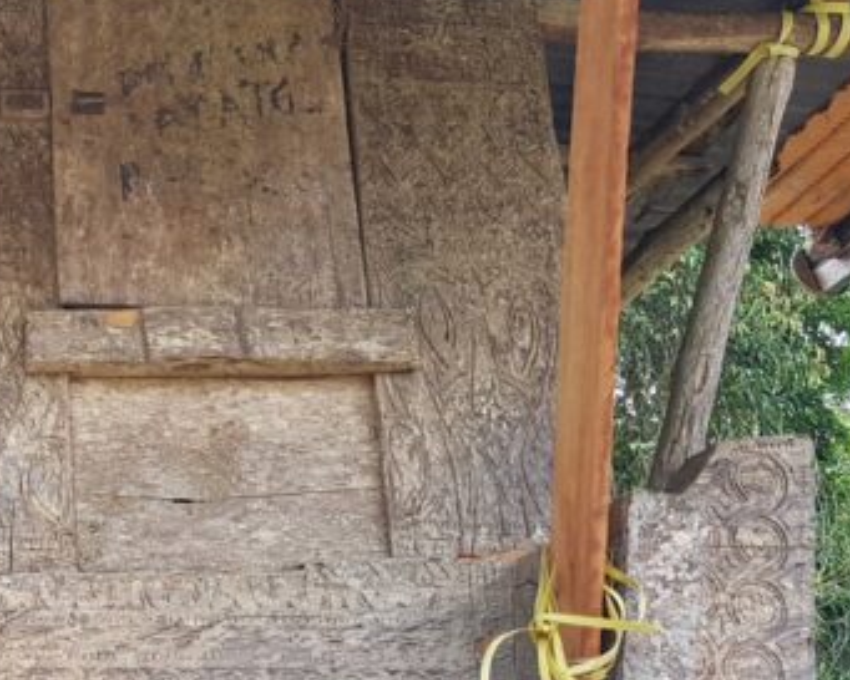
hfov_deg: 24.9
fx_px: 1686
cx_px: -232
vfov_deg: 22.8
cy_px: 288
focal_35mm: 67
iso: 40
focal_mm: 4.3
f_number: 1.7
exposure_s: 1/232
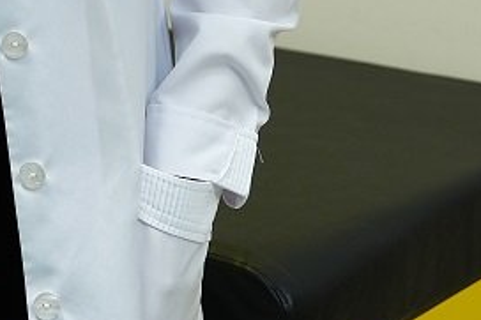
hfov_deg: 11.9
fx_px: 2270
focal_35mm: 170
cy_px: -248
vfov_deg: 7.8
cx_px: -21
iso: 320
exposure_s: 1/50
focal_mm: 37
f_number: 2.8
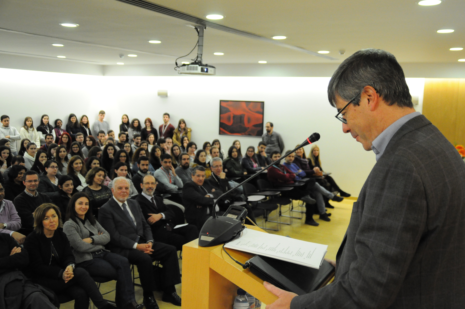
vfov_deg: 35.4
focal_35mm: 38
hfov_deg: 51.3
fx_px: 484
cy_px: 154
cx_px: 232
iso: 3200
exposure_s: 1/250
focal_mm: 25
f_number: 4
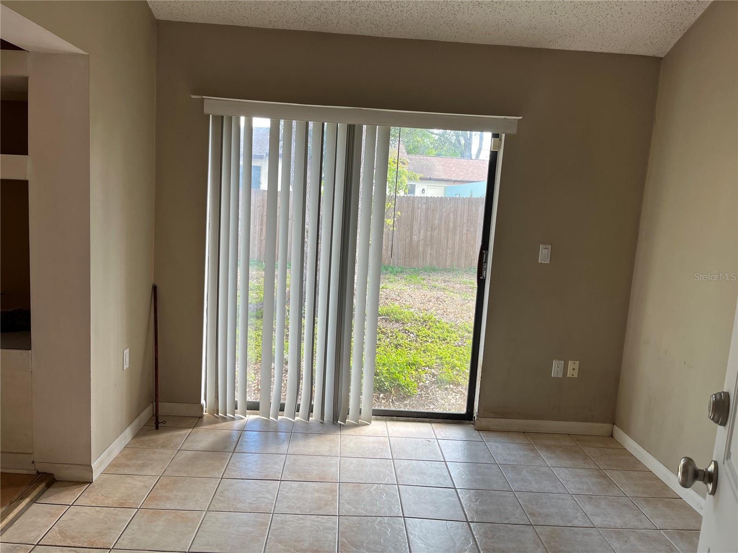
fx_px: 554
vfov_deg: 53.1
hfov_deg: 67.3
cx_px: 369
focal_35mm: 26
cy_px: 276
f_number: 1.6
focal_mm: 5.1
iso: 40
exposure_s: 1/120
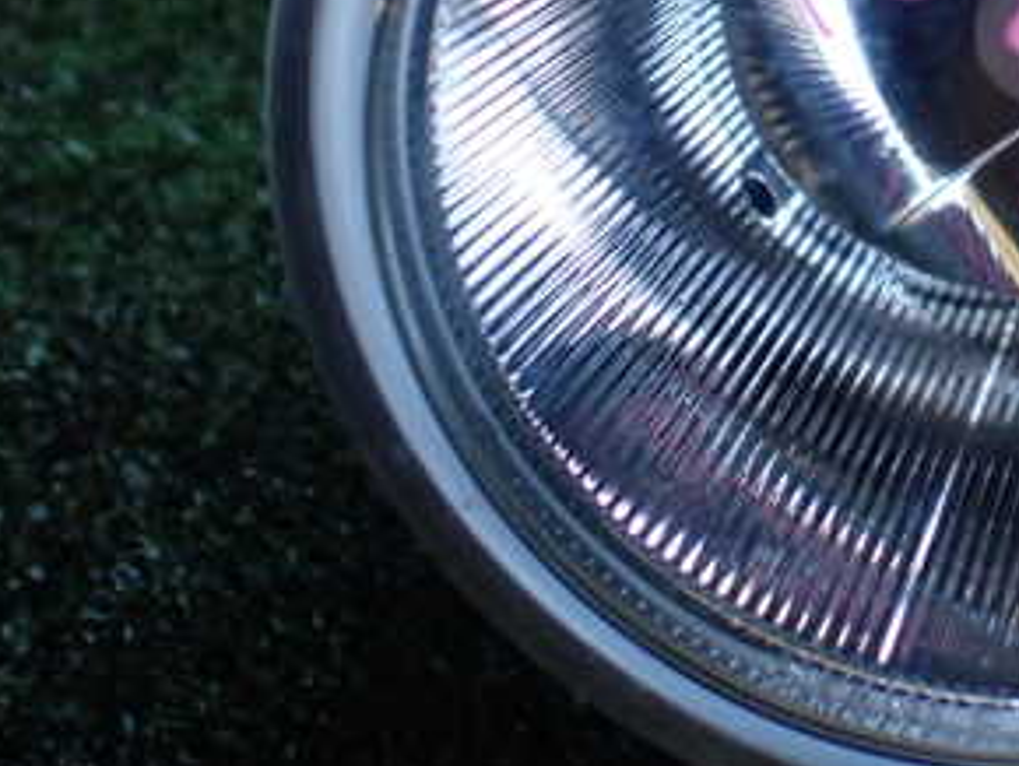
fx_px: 1827
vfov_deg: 23.0
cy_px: 60
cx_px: 1030
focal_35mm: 62
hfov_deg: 29.1
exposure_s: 1/125
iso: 320
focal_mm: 5.4
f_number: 2.3
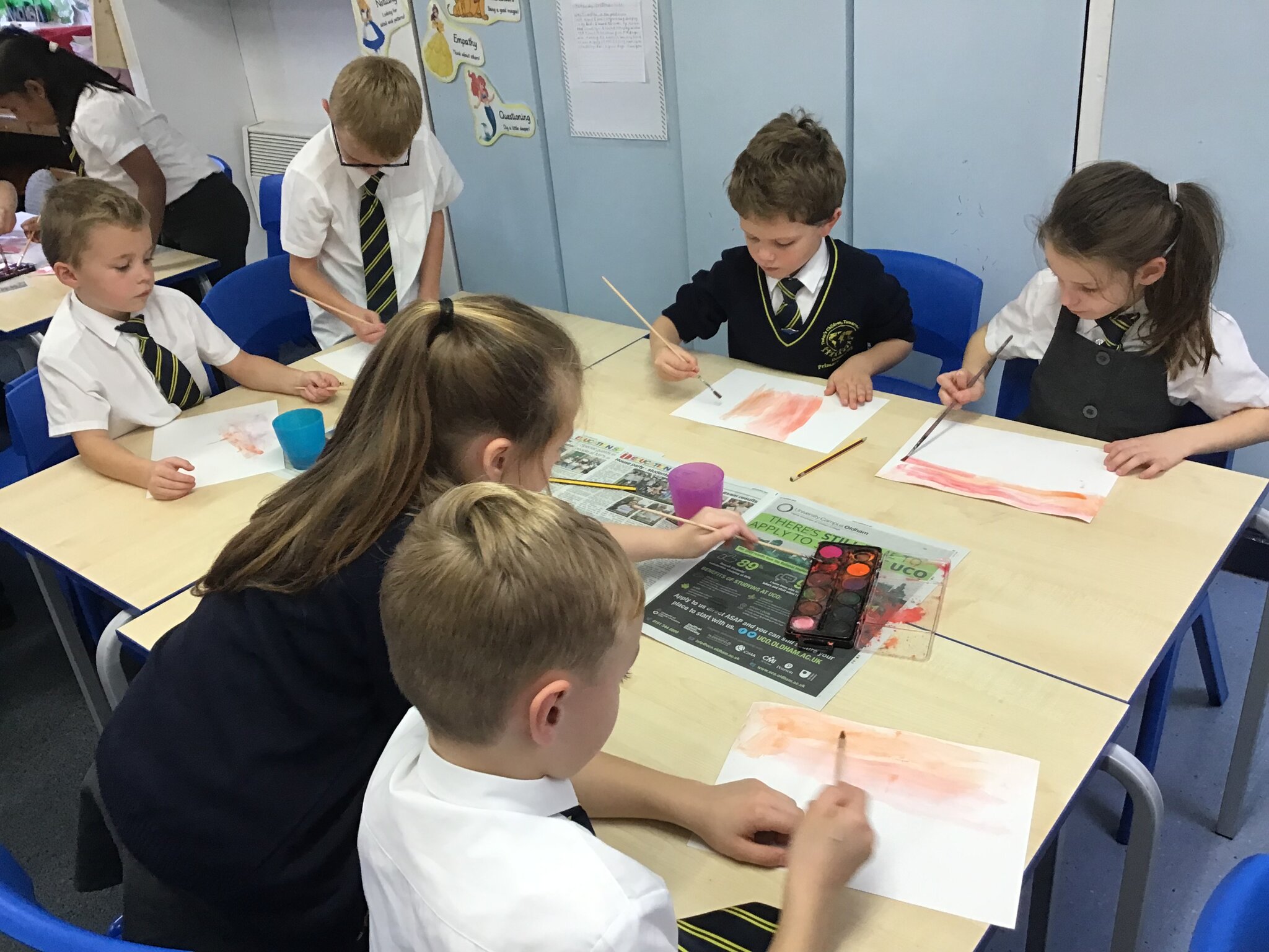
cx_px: 634
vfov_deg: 45.4
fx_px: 1136
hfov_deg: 58.4
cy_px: 476
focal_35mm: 31
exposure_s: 1/33
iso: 80
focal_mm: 3.3
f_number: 2.4
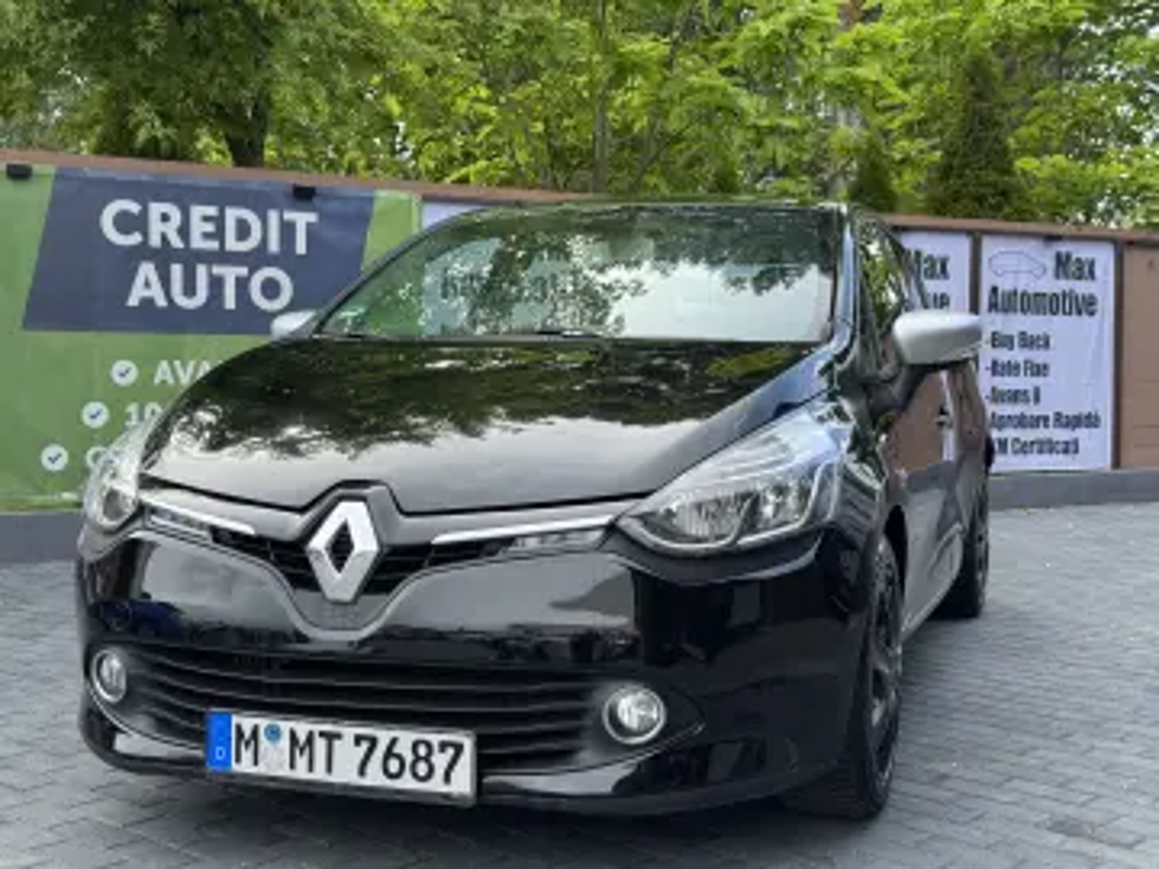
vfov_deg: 30.3
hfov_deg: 39.7
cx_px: 580
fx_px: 1607
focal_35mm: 48
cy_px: 434
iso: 64
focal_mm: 6.76
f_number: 1.78
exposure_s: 1/888
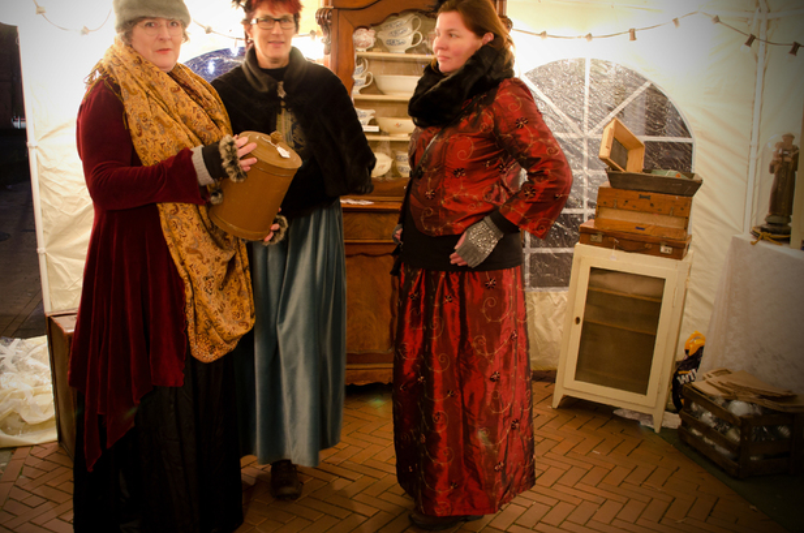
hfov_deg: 54.3
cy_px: 229
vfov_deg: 37.6
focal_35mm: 35
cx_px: 344
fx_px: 780
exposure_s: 1/5
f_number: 3.5
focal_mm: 18
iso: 640
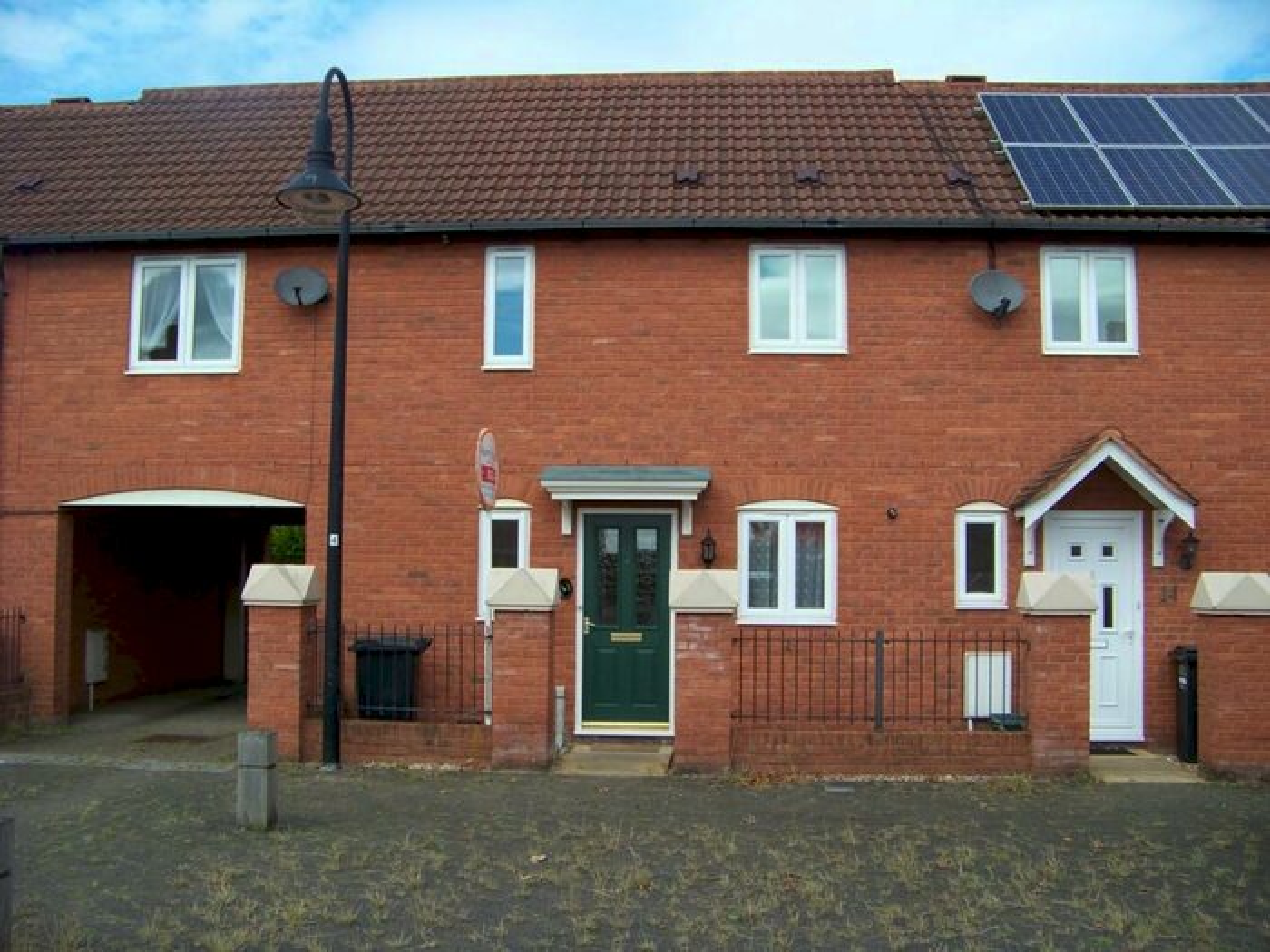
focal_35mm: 36
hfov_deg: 51.4
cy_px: 476
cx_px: 635
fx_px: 1321
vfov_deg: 39.7
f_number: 2.8
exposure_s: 1/800
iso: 66
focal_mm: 5.85
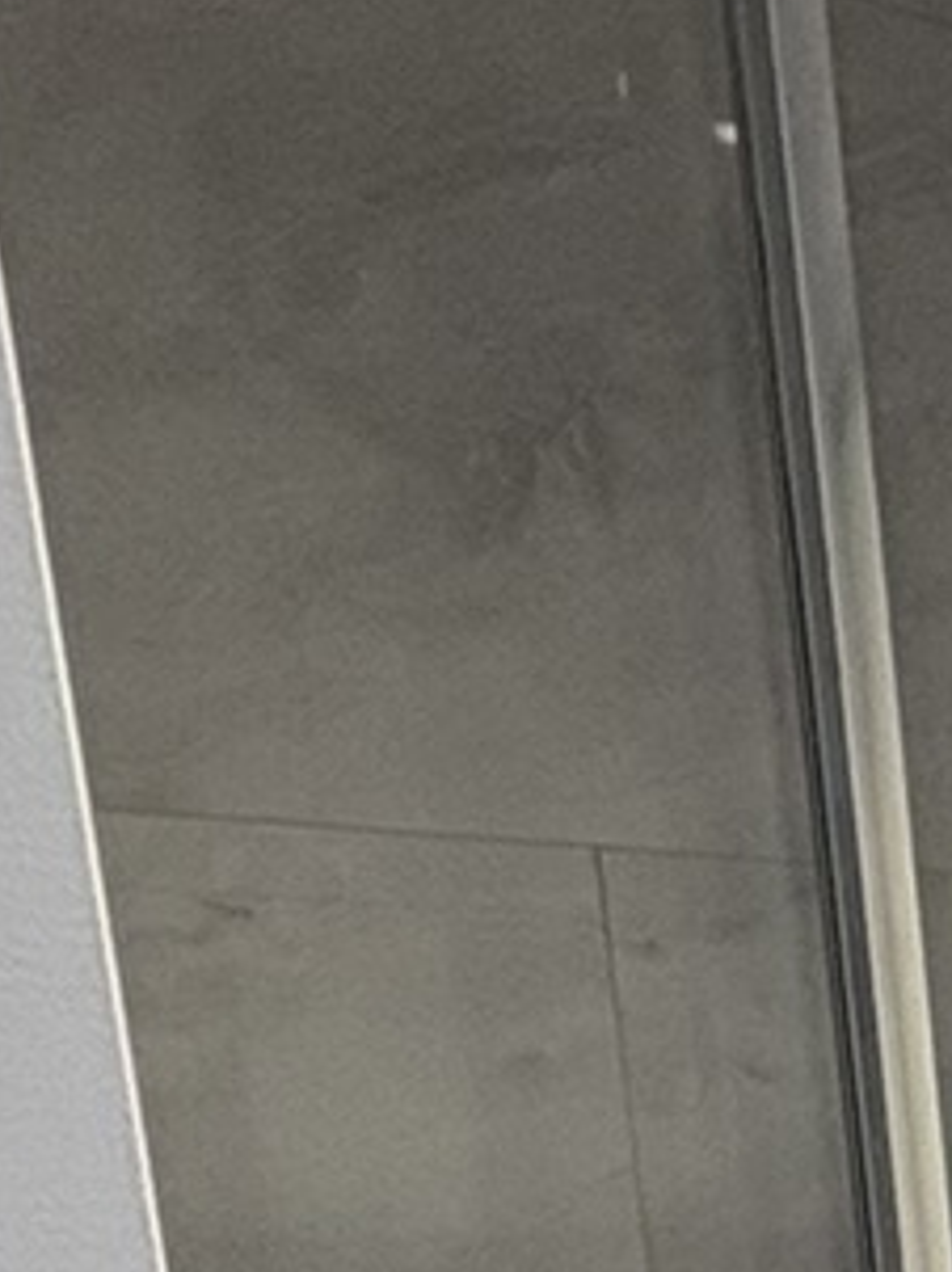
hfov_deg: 13.0
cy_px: 2224
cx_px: 2051
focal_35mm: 95
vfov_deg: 17.3
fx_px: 3488
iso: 125
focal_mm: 2.22
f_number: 2.2
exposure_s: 1/50
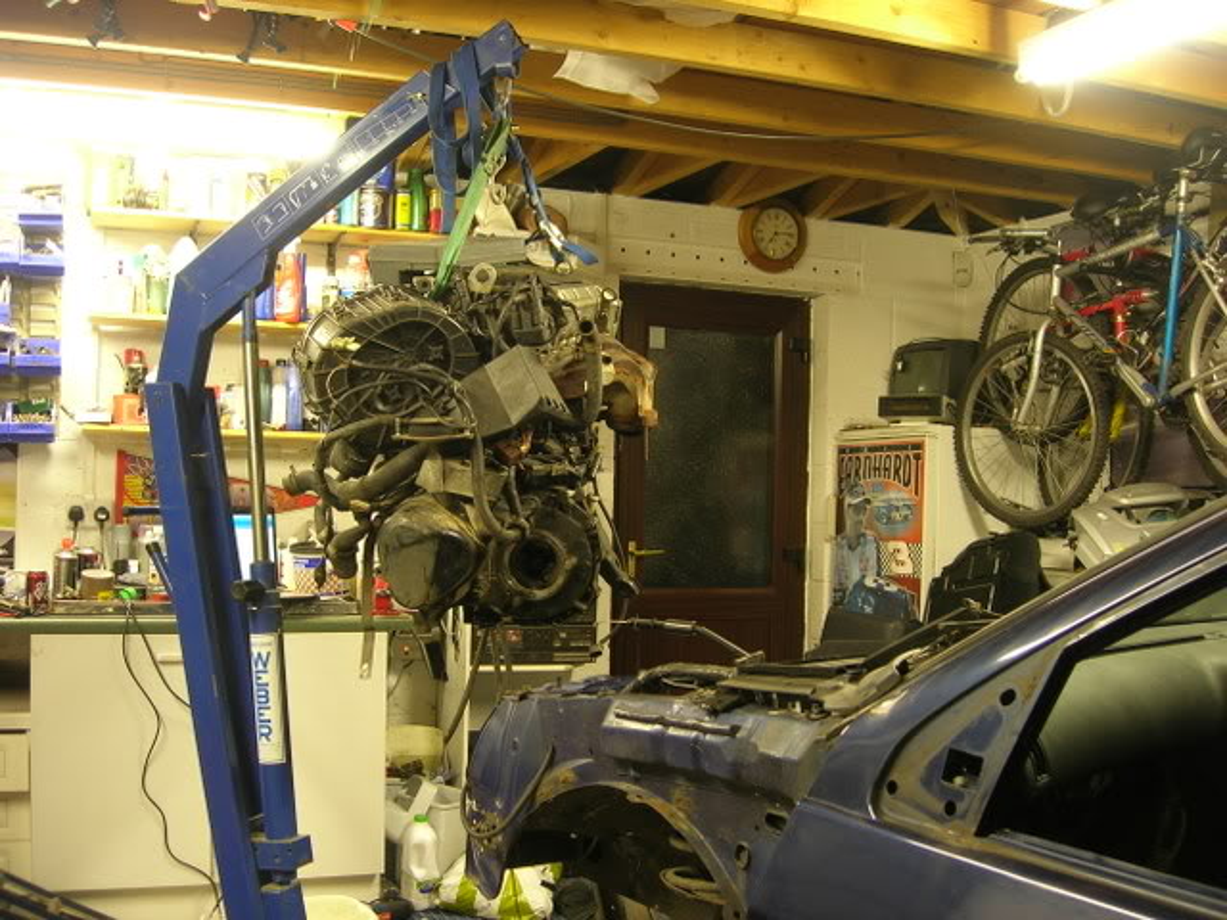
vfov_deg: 37.7
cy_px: 460
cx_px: 614
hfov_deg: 49.0
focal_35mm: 38
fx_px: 1347
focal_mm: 7.8
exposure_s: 1/3.4
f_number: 2.8
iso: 64
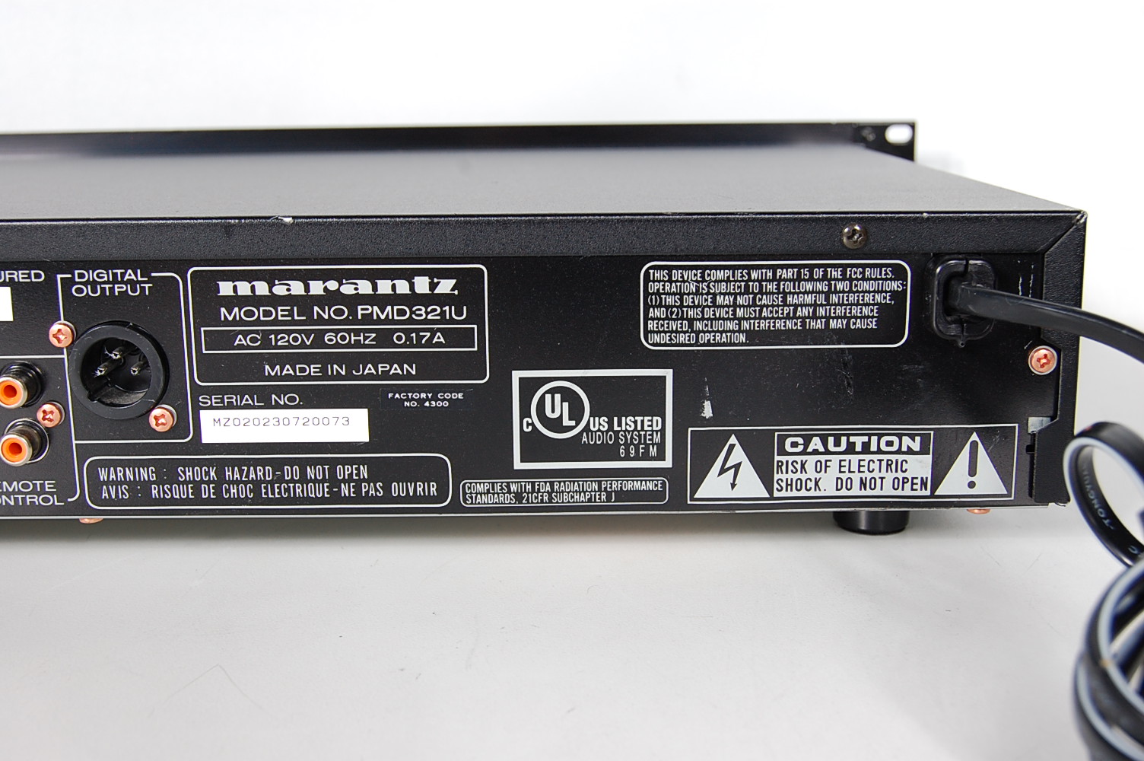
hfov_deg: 43.6
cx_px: 572
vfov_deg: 29.8
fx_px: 1429
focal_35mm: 45
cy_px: 380
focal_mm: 30
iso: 400
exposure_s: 1/400
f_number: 8
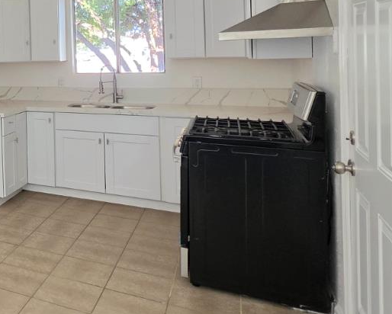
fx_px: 430
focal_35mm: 37
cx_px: -104
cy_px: 68
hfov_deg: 35.5
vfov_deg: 38.8
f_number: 1.9
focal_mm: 2.2
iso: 200
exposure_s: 1/120
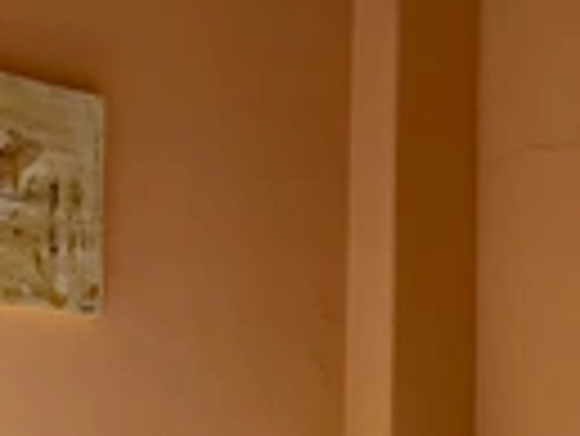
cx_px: 364
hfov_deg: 22.9
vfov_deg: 16.3
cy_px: 598
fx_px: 1426
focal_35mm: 85
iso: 200
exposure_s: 1/50
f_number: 1.6
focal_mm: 5.1
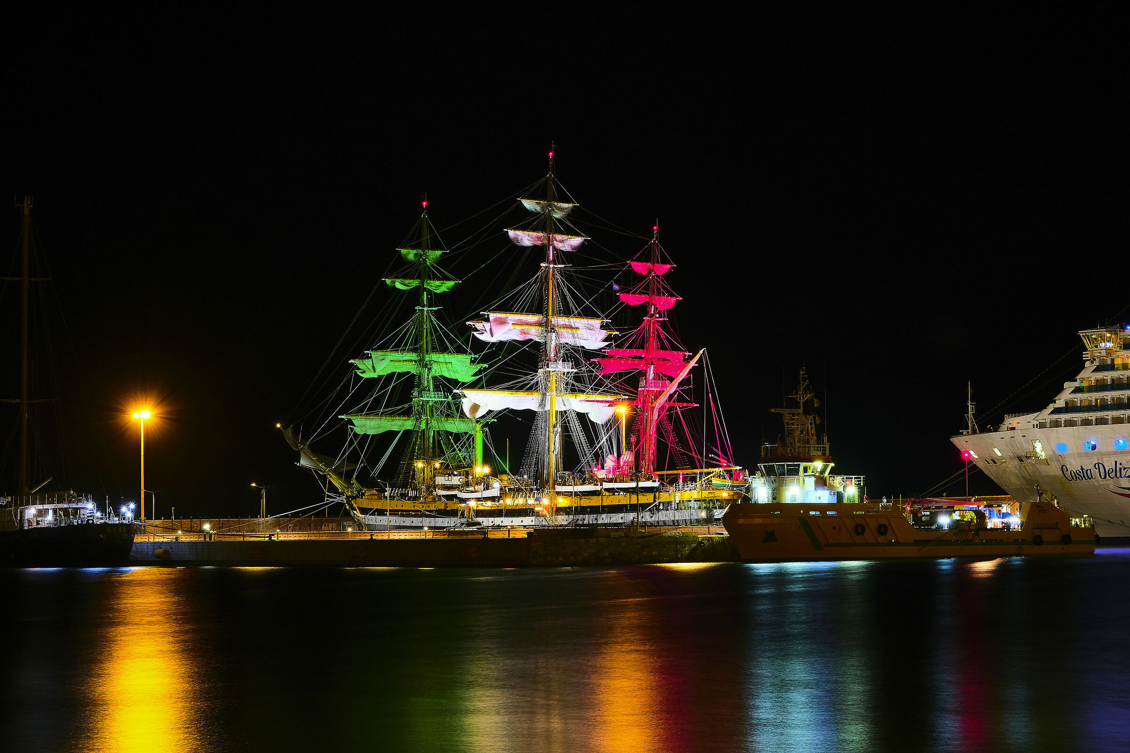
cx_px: 565
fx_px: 2605
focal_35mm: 83
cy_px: 376
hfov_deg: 24.5
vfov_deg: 16.5
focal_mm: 55
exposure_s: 8
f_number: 11
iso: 320
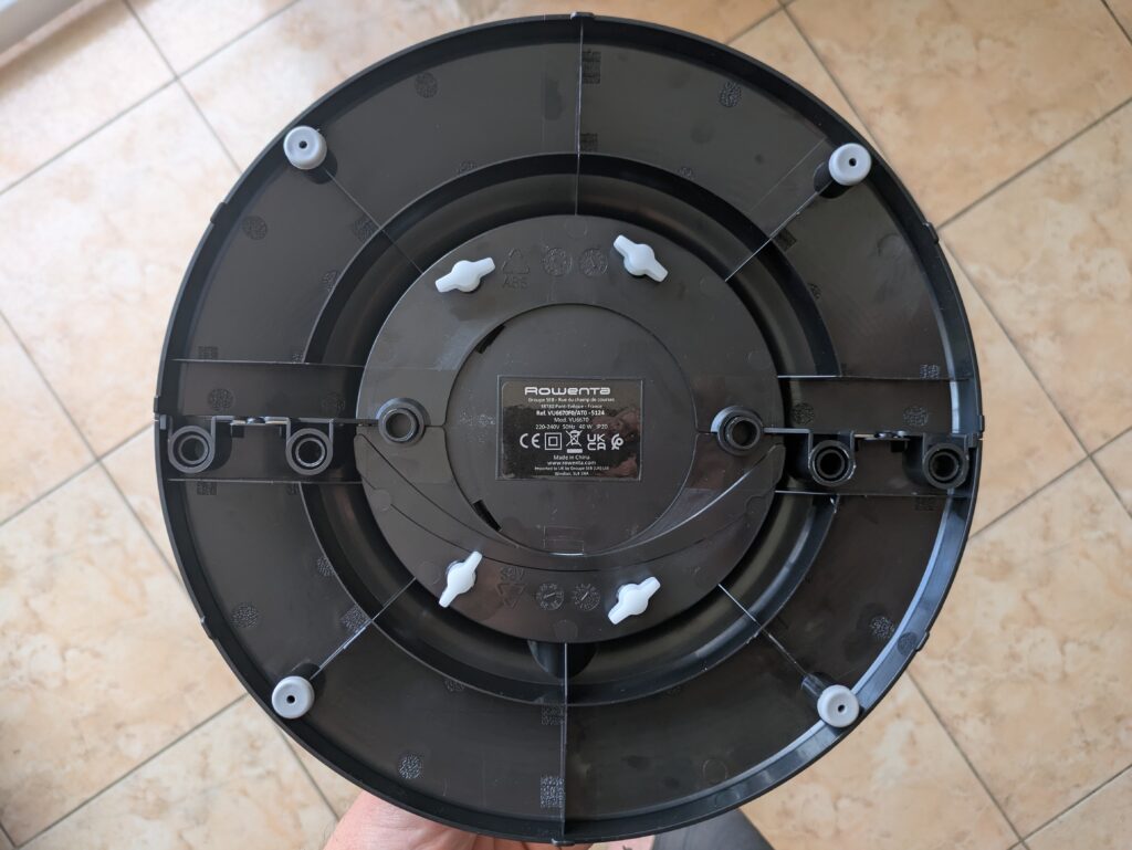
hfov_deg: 69.4
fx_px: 818
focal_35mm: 25
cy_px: 425
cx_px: 566
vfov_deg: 54.9
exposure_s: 1/60
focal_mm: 5.43
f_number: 1.89
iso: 55
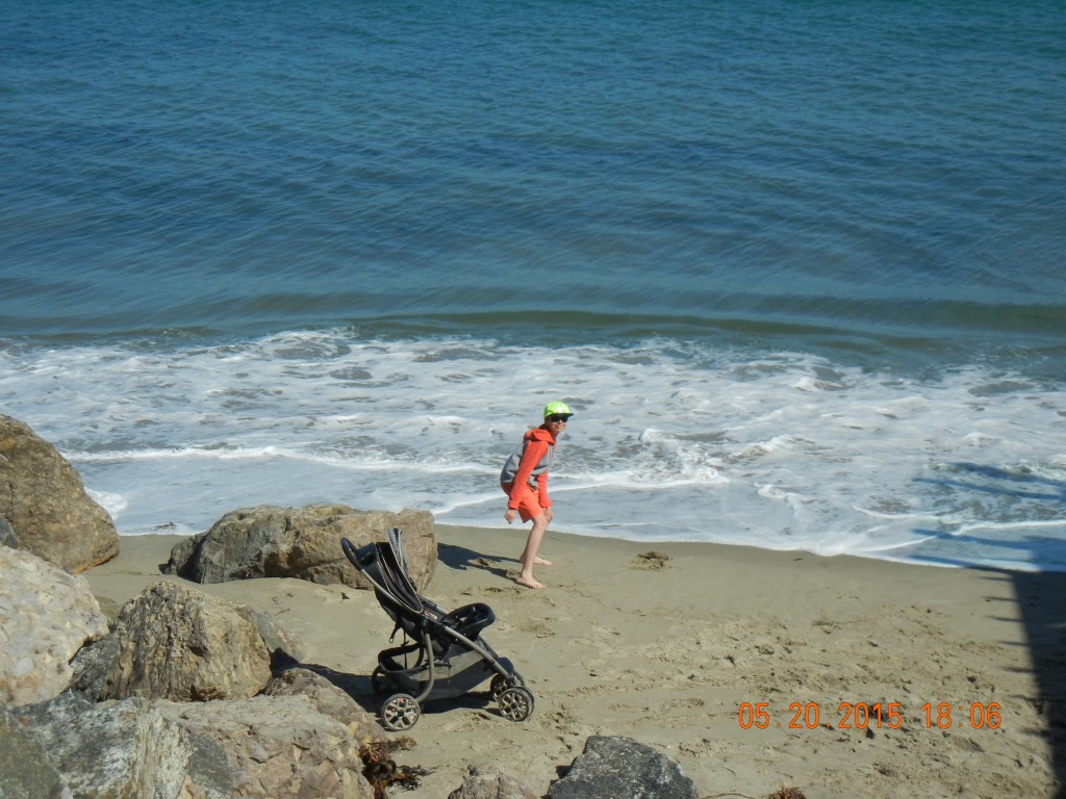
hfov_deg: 25.3
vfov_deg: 19.1
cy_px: 400
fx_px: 2371
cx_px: 533
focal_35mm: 77
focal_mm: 13.9
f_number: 8.6
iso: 160
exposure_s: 1/445
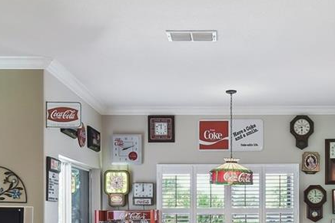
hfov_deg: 35.8
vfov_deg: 23.7
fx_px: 512
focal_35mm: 55
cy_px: 217
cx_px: 230
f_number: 7.1
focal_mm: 10
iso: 100
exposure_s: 1/3.33
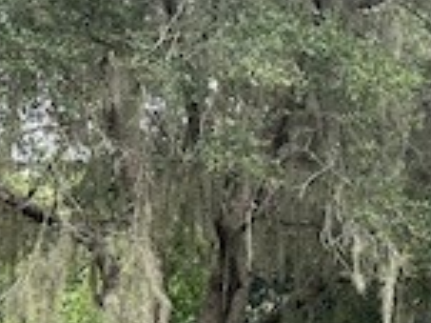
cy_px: 449
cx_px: 731
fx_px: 1369
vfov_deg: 12.9
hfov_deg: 15.7
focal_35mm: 110
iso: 50
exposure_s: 1/355
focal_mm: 5.7
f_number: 1.5
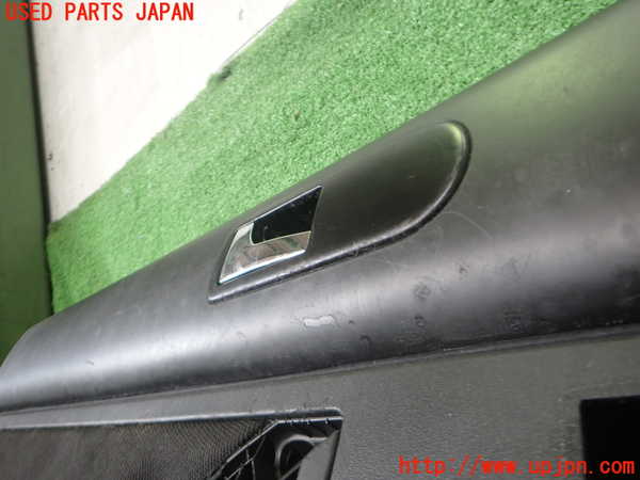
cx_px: 320
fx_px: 462
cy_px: 240
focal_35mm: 25
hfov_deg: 69.4
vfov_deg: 54.9
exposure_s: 1/50
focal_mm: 4.5
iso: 200
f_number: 2
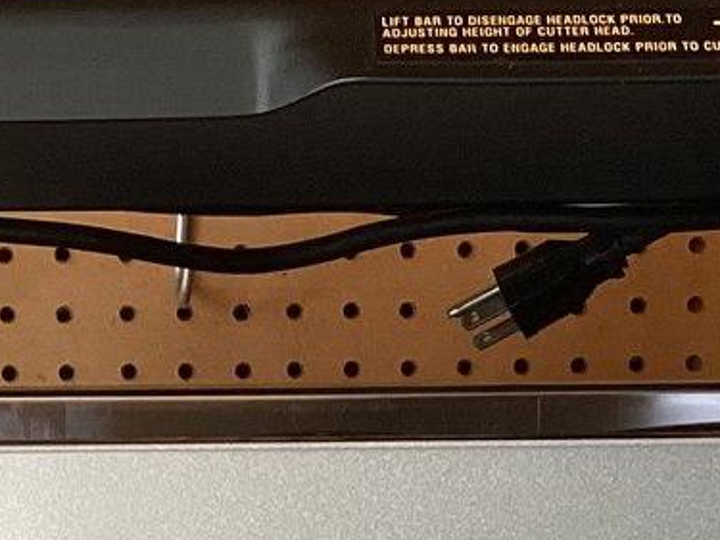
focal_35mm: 125
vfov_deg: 11.3
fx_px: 2599
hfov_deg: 15.8
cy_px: 850
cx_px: 310
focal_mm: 3.3
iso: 80
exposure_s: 1/60
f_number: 2.4
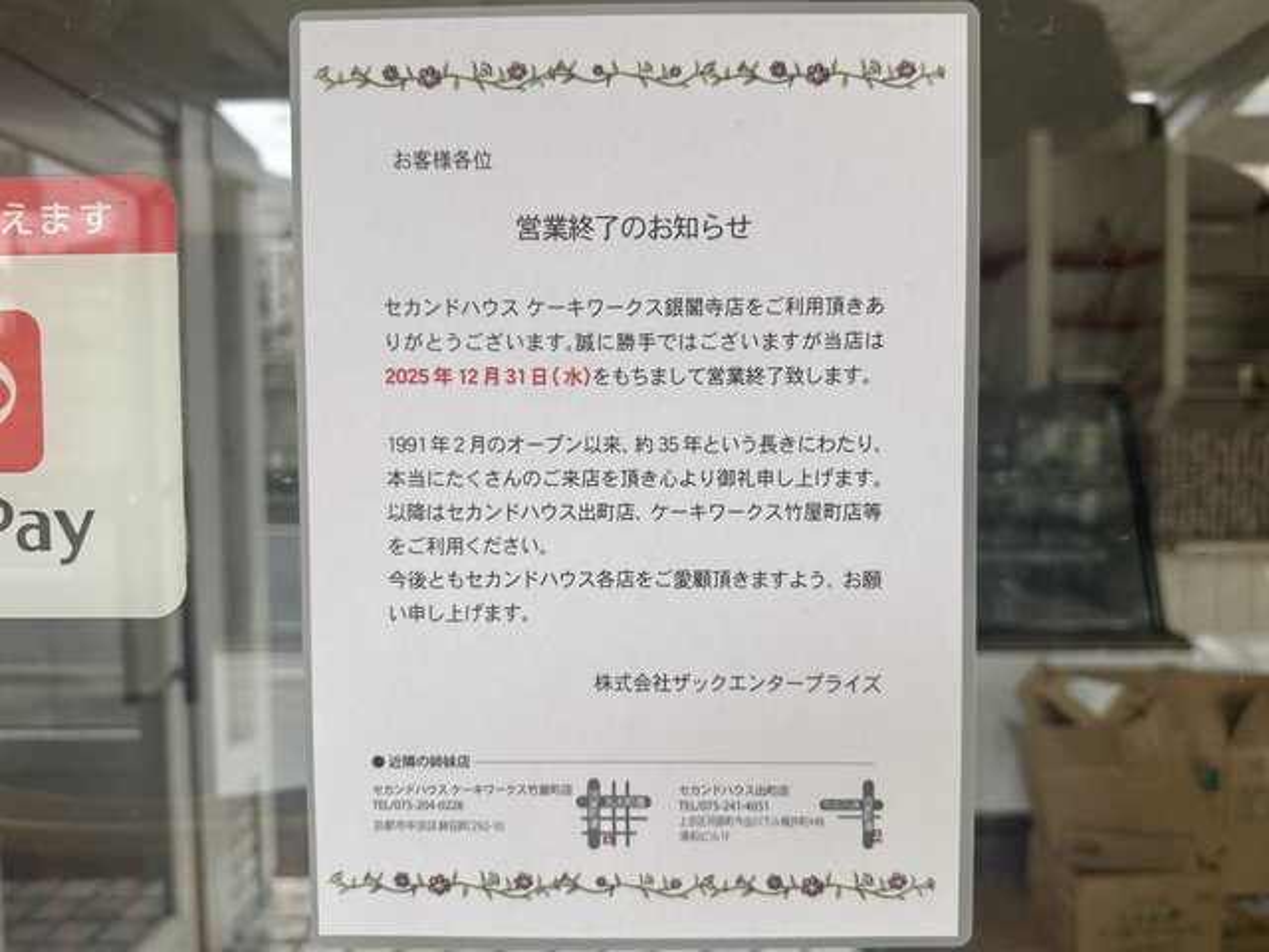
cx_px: 634
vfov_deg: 56.8
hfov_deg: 71.6
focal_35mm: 24
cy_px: 476
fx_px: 880
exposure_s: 1/121
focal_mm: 6.76
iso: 160
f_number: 1.78
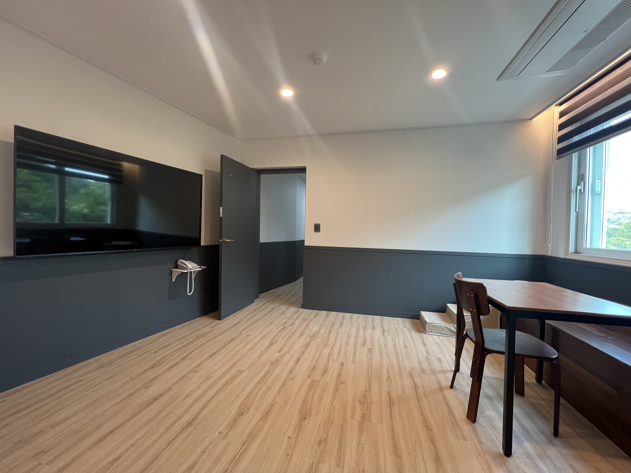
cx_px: 316
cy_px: 236
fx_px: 237
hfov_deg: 106.2
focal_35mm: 13
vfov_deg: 89.9
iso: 160
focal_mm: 1.57
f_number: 1.8
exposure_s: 1/60
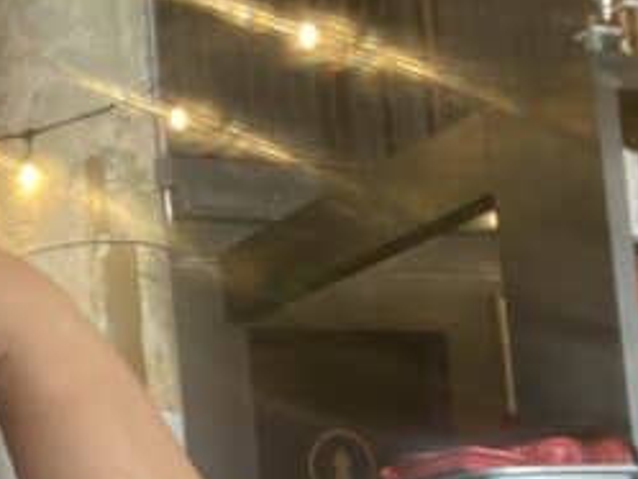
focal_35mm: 71
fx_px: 1309
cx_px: -197
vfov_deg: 19.1
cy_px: 630
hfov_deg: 24.0
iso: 320
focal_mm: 2.71
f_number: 2.2
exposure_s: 1/30
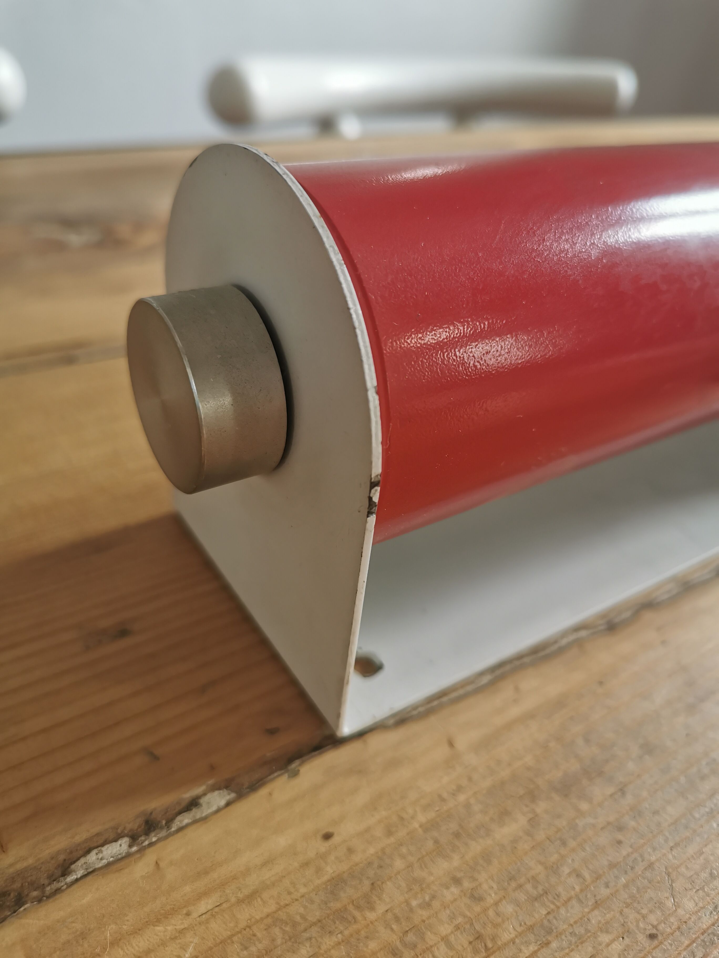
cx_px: 360
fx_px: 748
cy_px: 479
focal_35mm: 27
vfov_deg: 65.3
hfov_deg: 51.4
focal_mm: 5.58
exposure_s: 1/100
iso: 100
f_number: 1.8
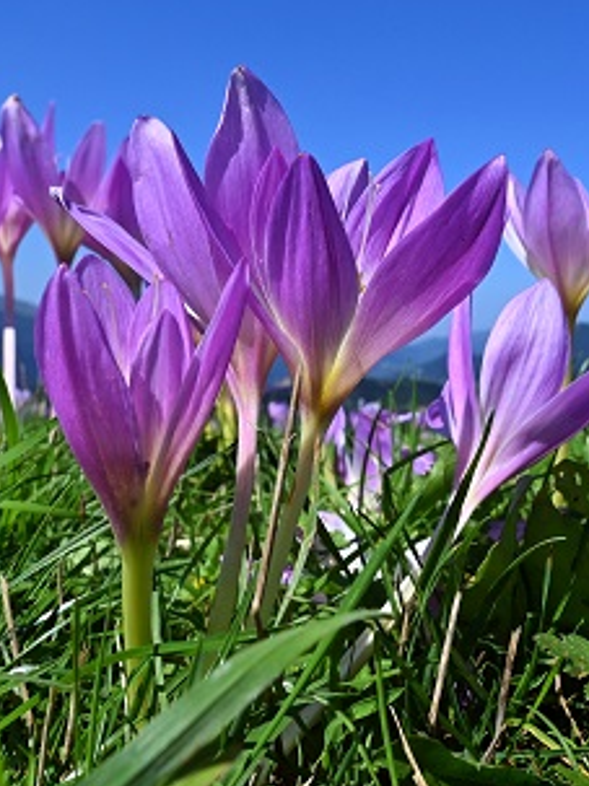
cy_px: 370
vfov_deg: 46.8
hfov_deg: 35.3
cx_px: 428
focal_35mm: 40
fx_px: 908
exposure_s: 1/1250
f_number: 10
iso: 500
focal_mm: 14
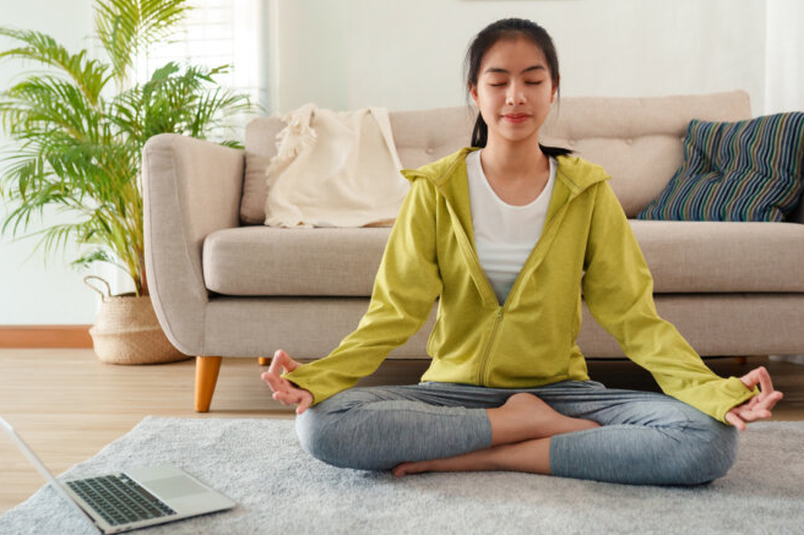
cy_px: 253
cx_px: 387
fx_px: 915
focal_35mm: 41
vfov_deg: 32.6
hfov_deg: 47.4
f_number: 2.8
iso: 1600
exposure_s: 1/125
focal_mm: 35
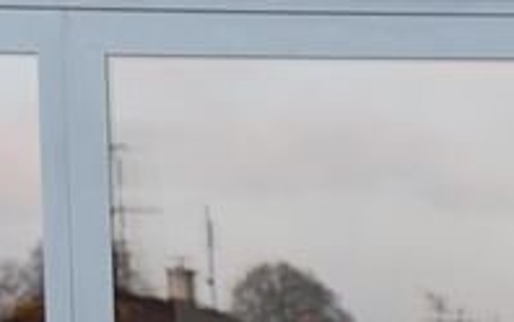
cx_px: 724
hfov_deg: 8.9
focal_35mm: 232
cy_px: 802
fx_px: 3252
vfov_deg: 5.5
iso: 500
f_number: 4.5
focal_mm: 44
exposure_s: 1/80
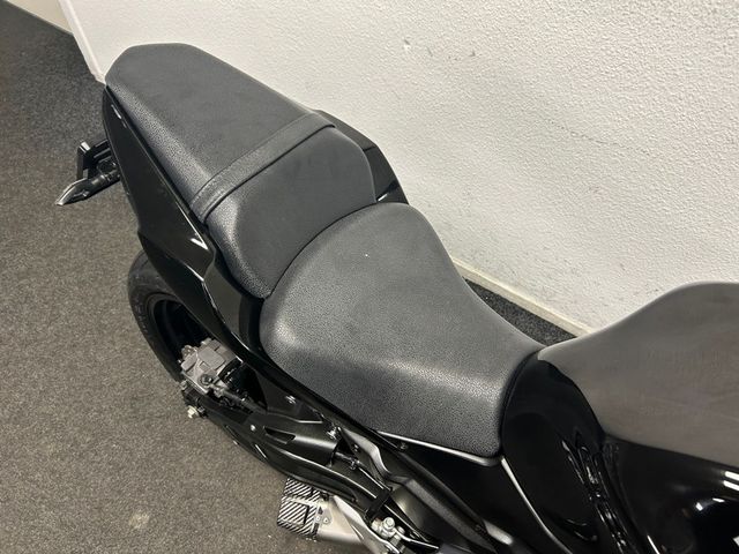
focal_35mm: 26
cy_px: 277
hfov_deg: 67.3
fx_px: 555
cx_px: 370
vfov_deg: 53.1
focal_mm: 5.7
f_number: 1.5
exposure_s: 1/50
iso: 100
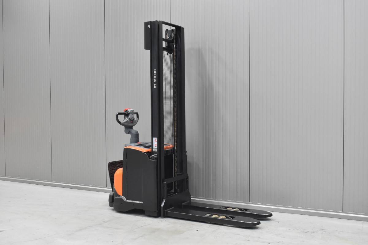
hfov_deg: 46.4
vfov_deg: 31.9
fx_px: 429
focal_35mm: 42
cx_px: 184
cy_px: 122
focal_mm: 28
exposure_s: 1/30
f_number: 5.6
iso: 1600
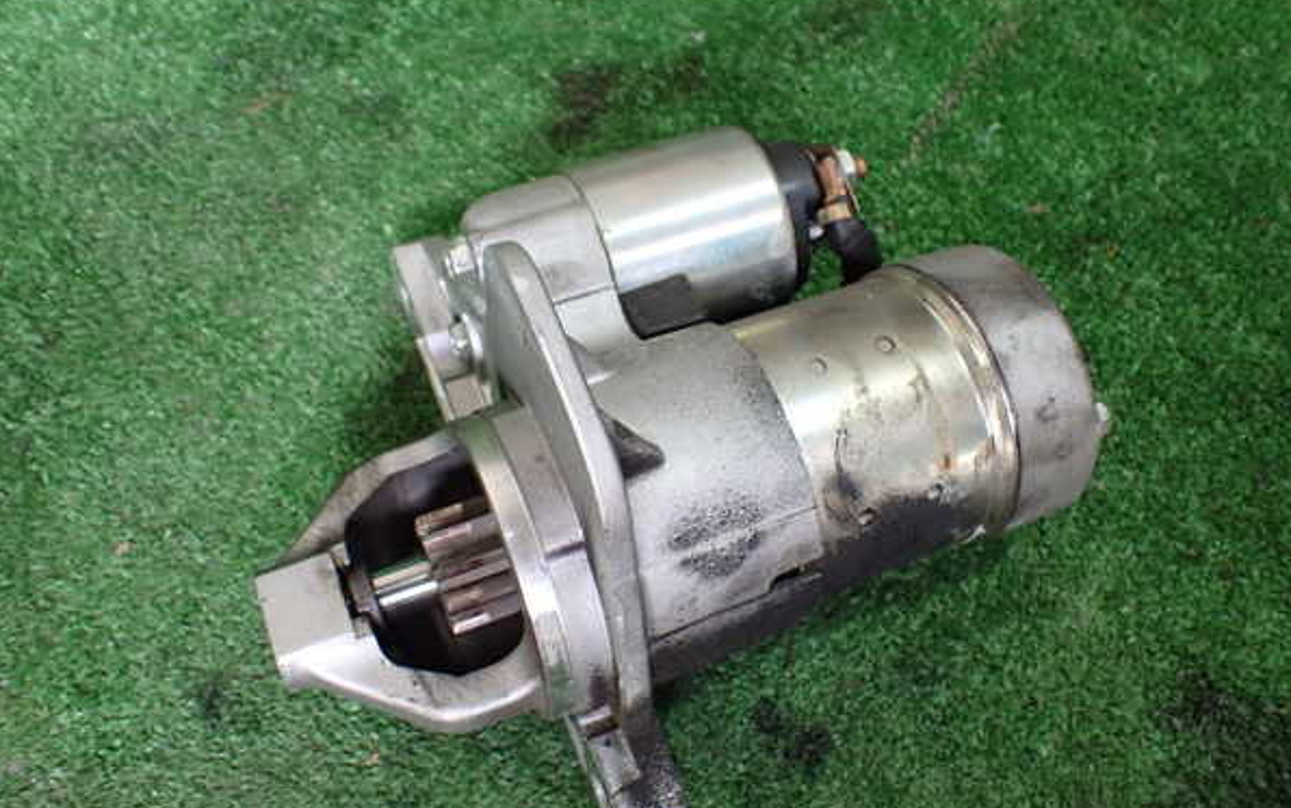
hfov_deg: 59.6
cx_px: 648
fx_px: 1126
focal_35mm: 32
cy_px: 388
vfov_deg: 39.5
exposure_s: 1/80
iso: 800
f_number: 2.3
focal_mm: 5.4
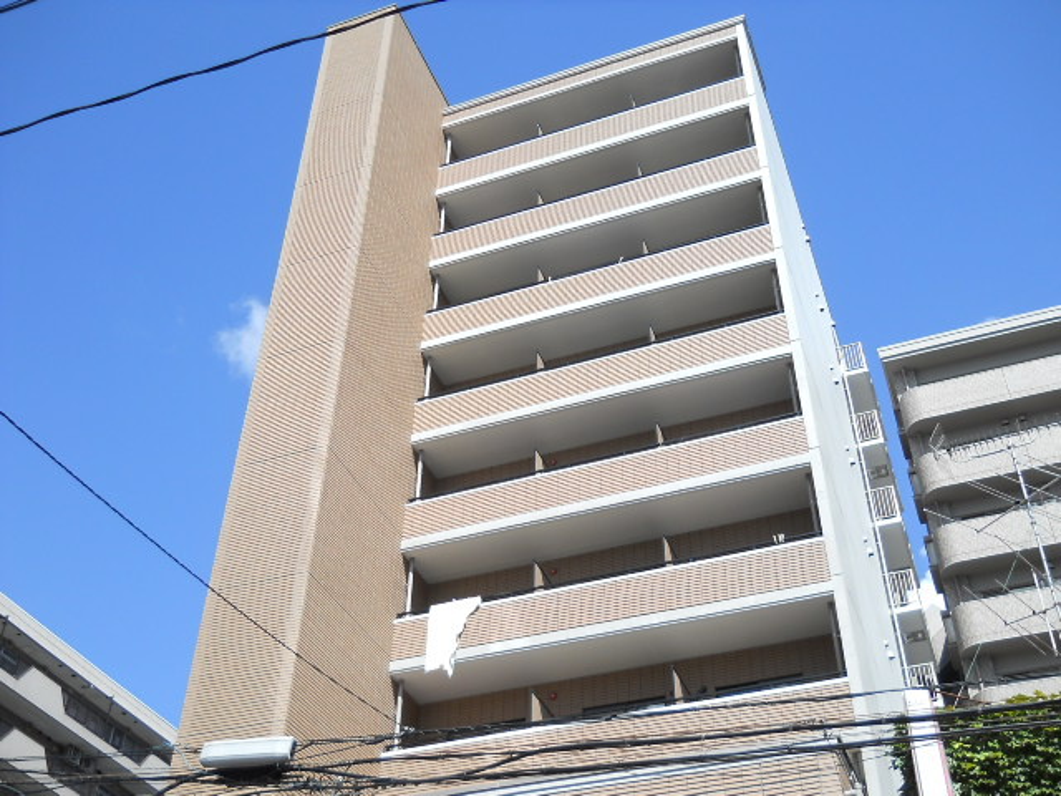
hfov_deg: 45.8
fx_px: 1257
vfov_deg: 35.1
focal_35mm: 41
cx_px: 530
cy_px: 398
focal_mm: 6.72
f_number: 5.5
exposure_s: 1/200
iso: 80
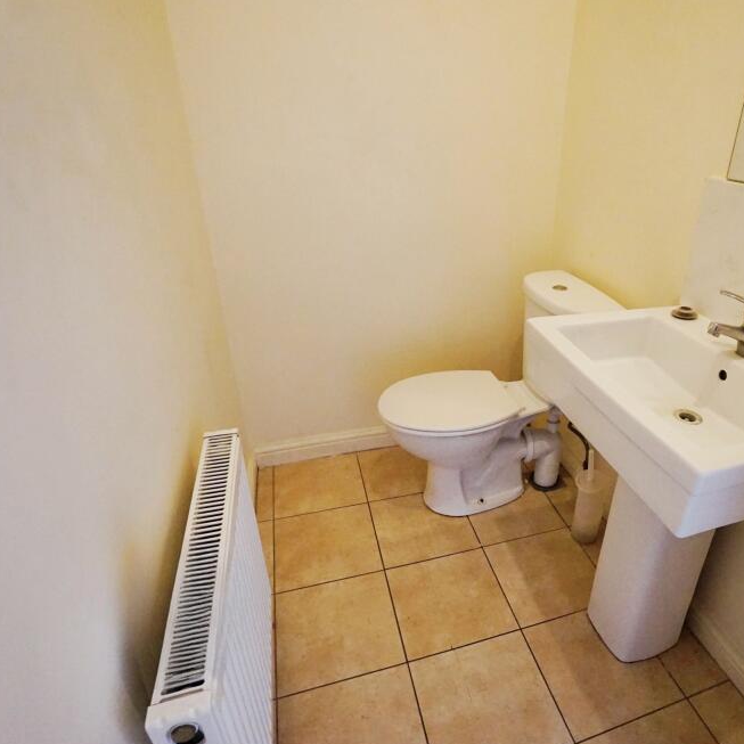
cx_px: 499
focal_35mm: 20
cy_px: 385
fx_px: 486
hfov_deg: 72.5
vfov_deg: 74.8
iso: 3200
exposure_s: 1/160
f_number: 4
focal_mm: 10
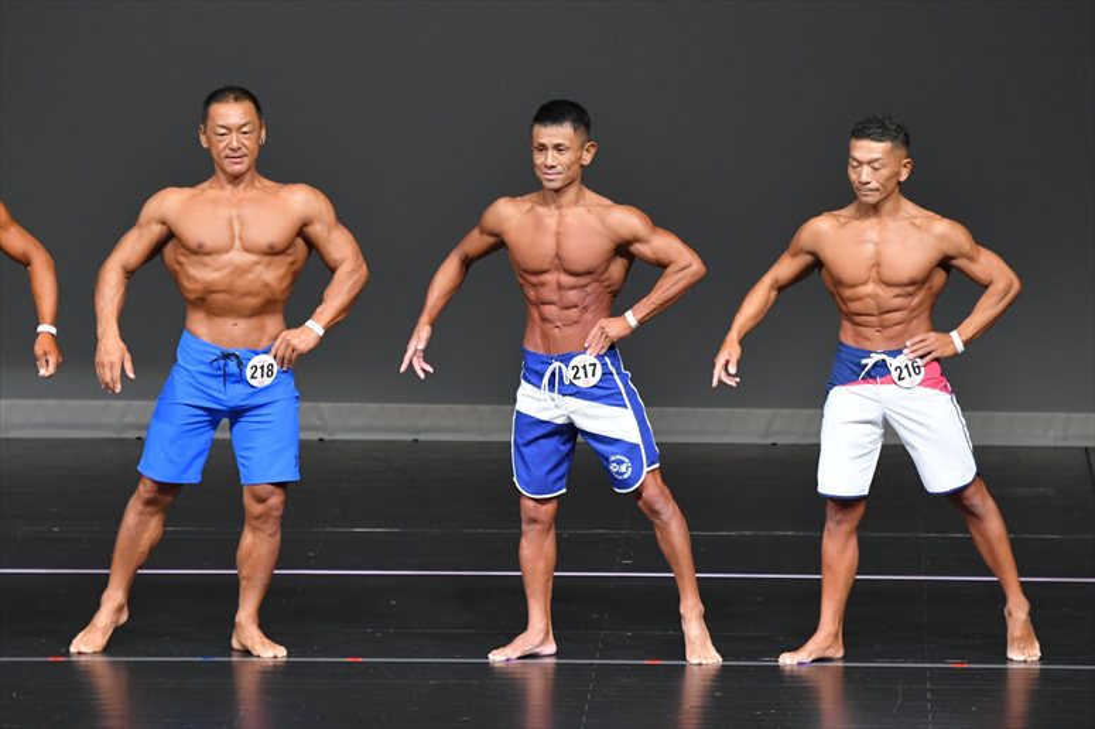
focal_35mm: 300
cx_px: 548
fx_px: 9121
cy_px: 364
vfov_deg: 4.6
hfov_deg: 6.9
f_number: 5.6
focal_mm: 200
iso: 4000
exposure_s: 1/400
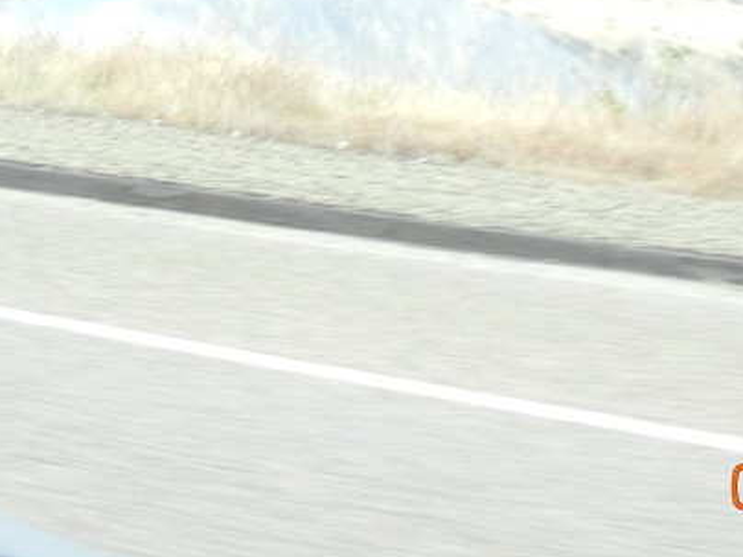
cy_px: -72
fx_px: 1631
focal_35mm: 76
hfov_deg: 25.7
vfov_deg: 18.6
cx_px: 368
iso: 160
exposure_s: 1/158
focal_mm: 5.4
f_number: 3.5
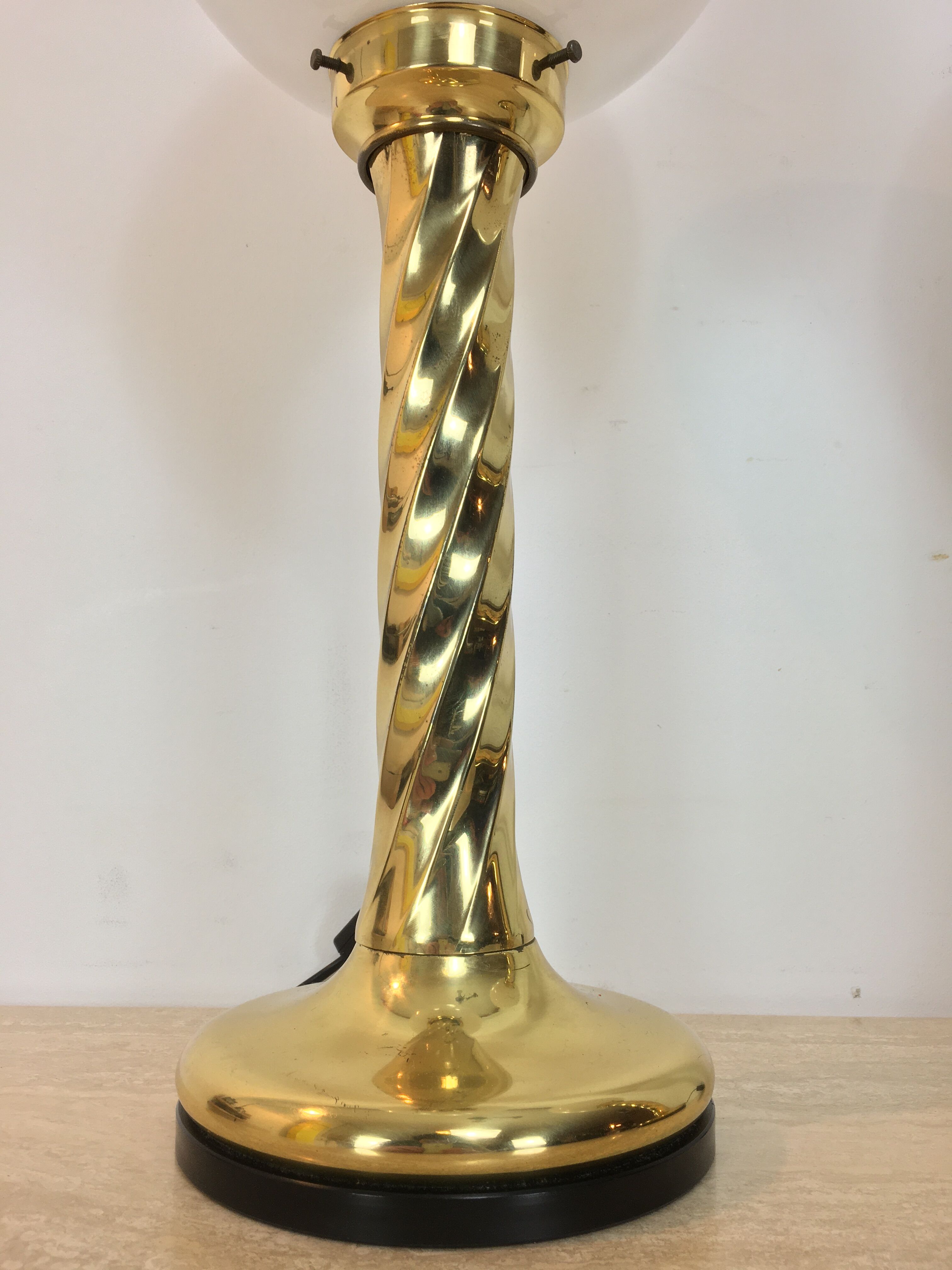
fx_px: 1063
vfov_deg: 61.7
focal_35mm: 29
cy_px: 635
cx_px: 476
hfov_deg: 48.2
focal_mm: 4.15
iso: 25
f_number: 2.2
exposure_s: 1/33
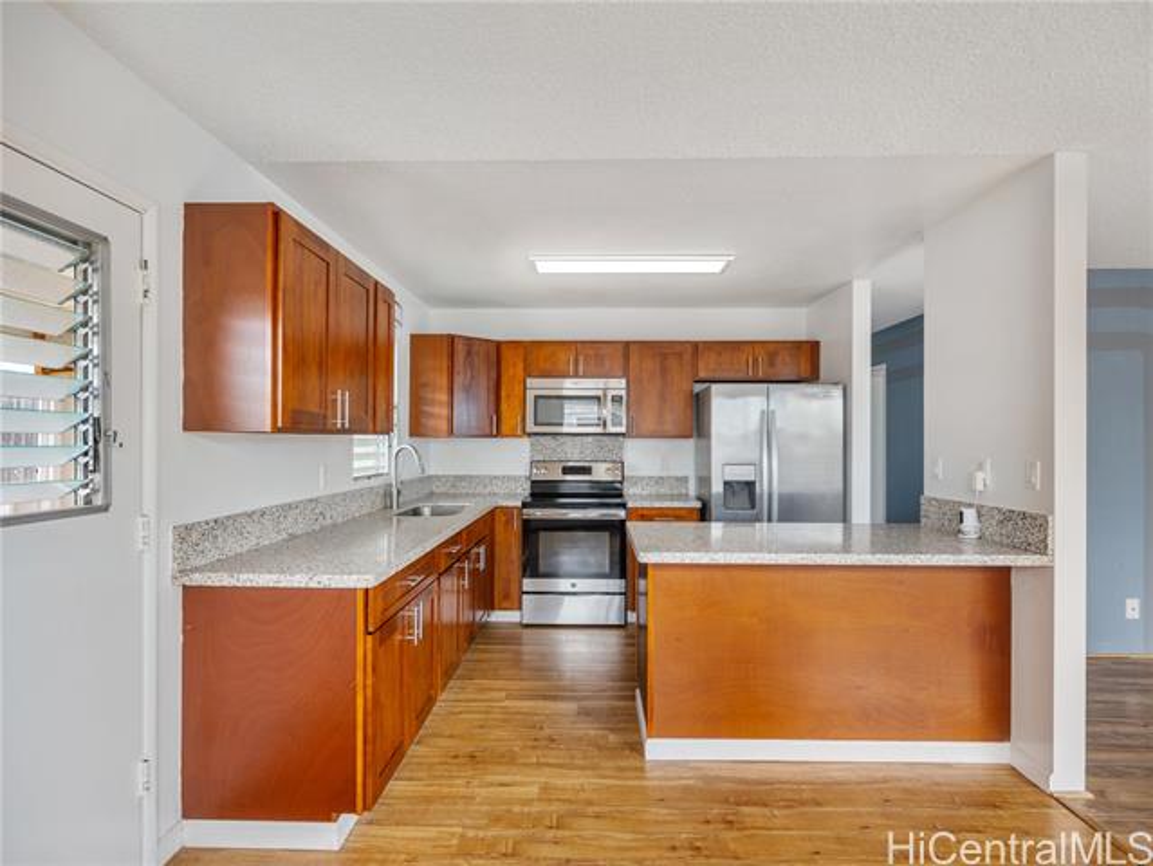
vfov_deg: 71.7
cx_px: 576
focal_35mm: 18
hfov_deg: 87.7
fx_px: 600
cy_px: 433
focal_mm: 9
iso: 250
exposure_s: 1/200
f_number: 4
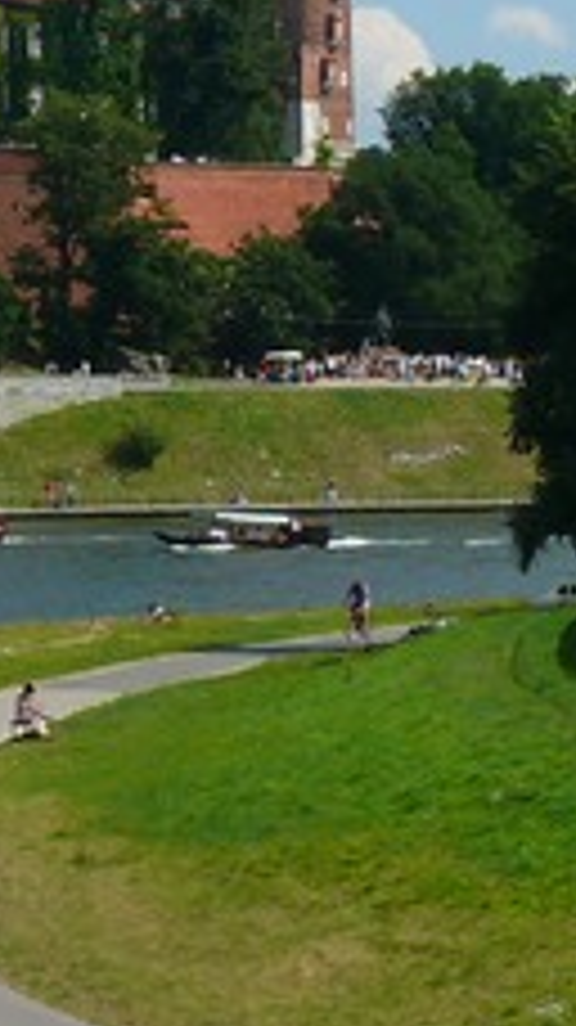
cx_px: -1076
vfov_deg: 11.7
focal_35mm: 183
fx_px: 4976
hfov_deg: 6.2
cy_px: 162
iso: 100
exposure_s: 1/200
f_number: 4.5
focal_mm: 10.7
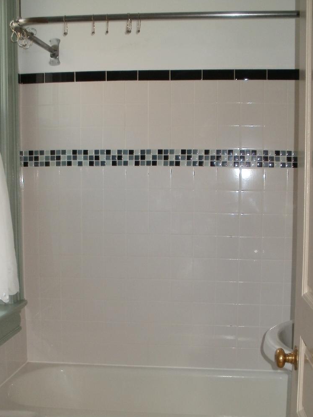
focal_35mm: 56
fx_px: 675
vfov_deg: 33.7
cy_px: 307
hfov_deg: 26.1
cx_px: 134
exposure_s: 1/40
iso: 100
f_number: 3.5
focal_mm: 6.3
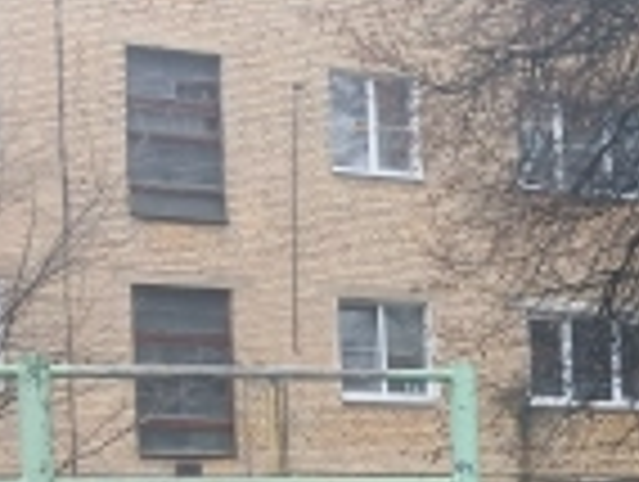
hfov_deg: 16.2
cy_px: 626
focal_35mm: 114
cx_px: 855
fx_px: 2108
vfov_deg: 12.6
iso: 40
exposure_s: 1/50
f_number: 1.8
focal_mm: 3.98
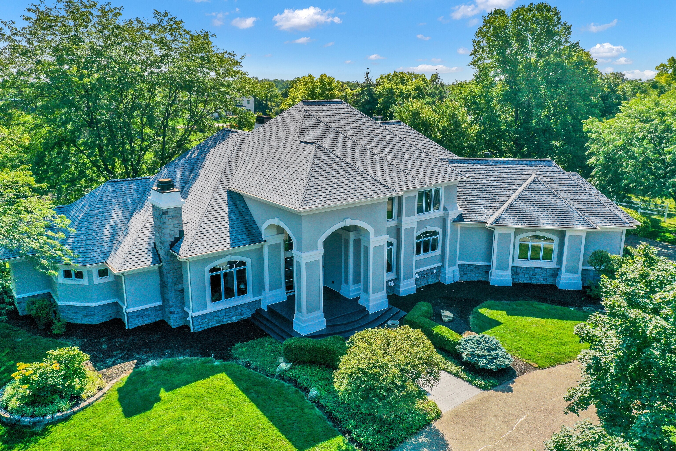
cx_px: 338
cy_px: 226
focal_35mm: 28
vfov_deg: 46.4
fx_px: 526
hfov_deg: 65.5
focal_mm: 10.26
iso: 100
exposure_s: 1/500
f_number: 5.6
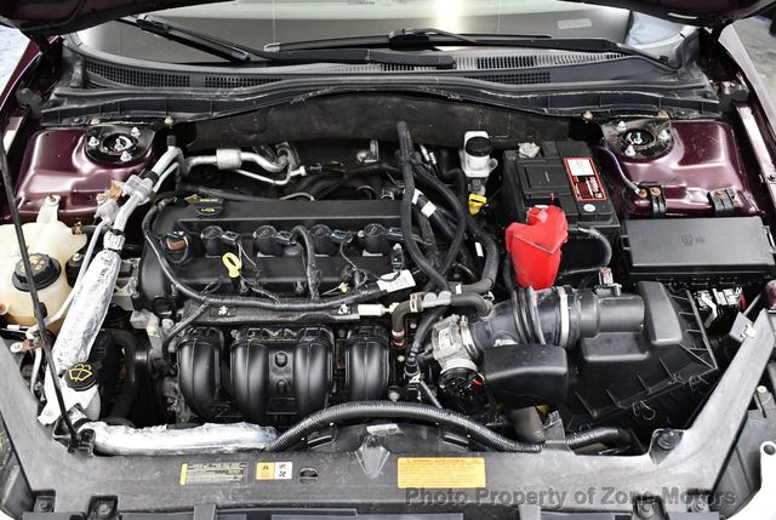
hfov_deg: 53.1
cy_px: 260
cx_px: 388
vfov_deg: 37.0
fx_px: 777
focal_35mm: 36
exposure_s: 1/125
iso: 2800
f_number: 3.5
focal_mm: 18
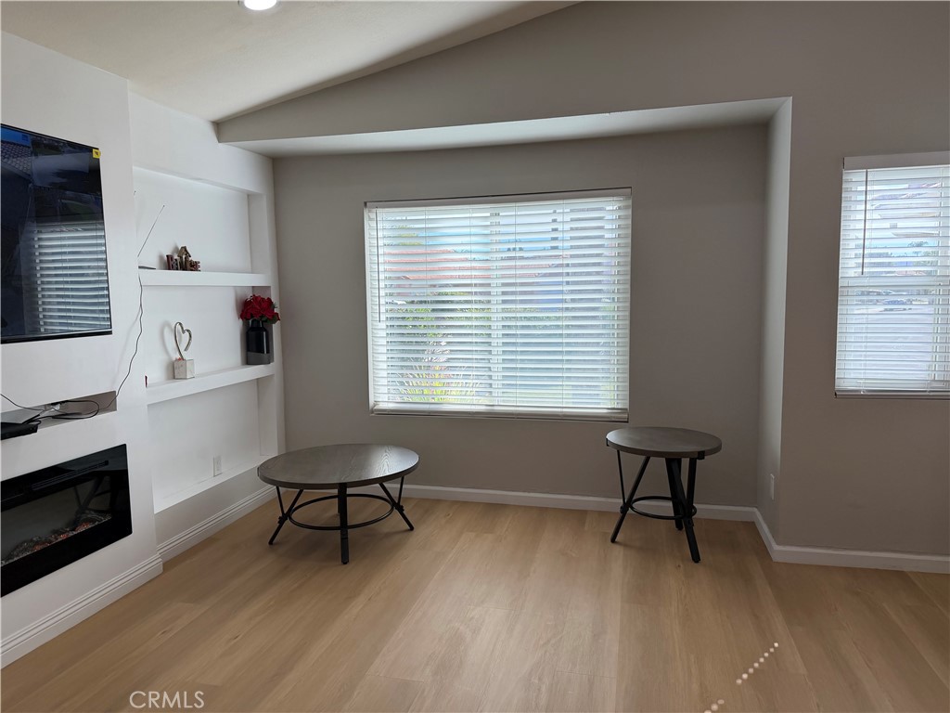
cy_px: 356
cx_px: 475
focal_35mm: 24
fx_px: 659
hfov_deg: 71.6
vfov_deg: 56.8
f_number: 1.78
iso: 100
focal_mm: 6.76
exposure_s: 1/920
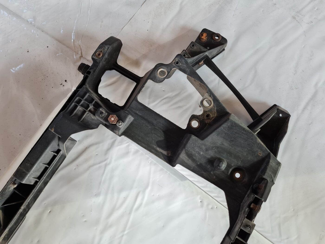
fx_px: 244
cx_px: 162
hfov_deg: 67.3
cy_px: 122
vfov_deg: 53.1
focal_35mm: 26
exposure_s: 1/100
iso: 80
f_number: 1.8
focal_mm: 5.4
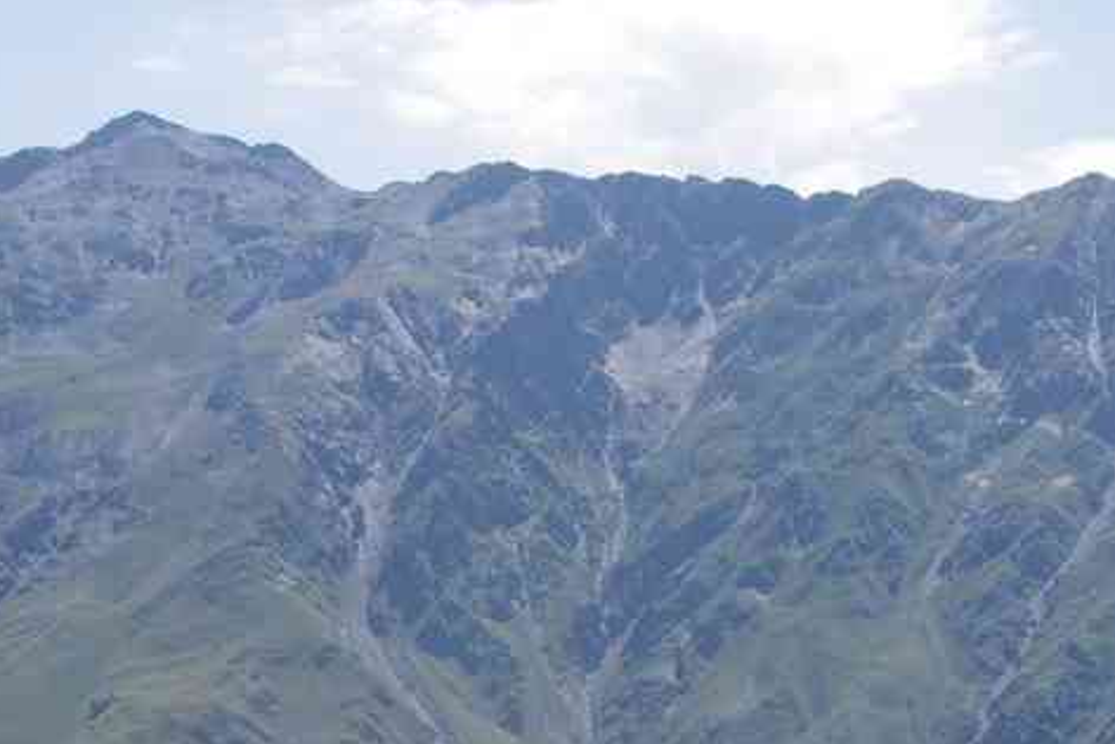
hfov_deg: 18.4
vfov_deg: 12.2
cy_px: 744
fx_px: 3441
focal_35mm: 111
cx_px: 405
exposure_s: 1/80
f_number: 11
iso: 200
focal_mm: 35
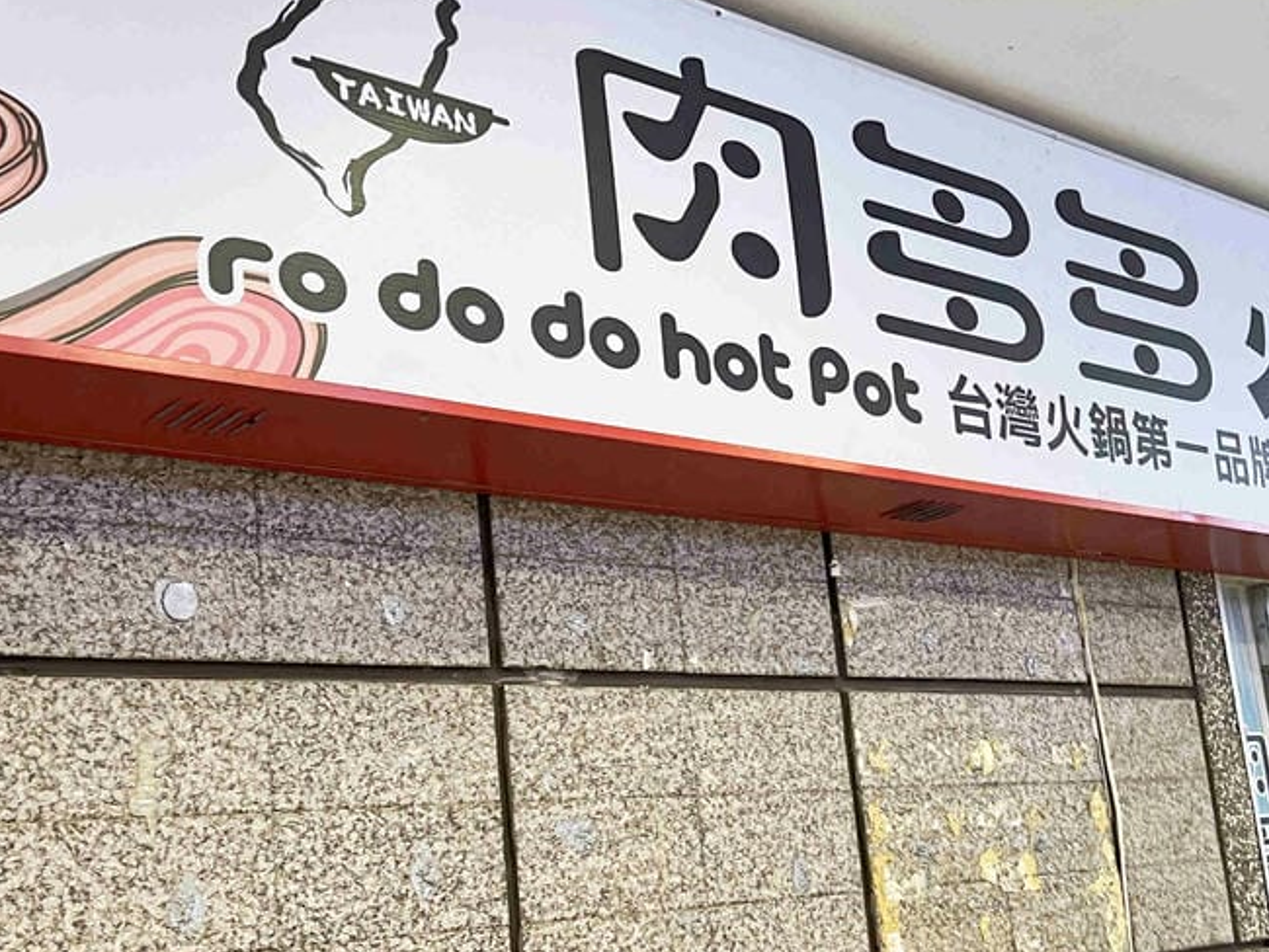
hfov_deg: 39.6
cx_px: 726
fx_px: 1760
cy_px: 587
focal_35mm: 48
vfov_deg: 30.2
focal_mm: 5.7
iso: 160
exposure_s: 1/60
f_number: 1.5
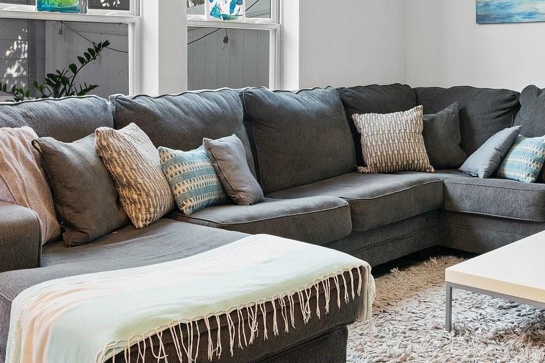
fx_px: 727
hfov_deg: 40.7
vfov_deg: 27.3
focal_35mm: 48
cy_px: 55
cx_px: 355
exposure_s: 1/13
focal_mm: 19
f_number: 8
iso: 2000
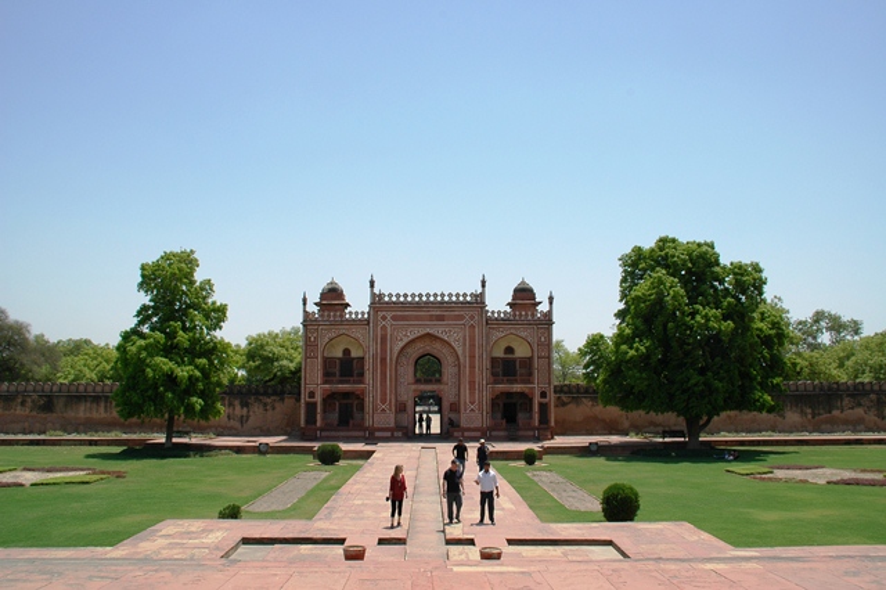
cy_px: 295
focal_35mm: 33
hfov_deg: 57.2
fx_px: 812
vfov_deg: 39.9
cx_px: 443
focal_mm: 22
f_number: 11
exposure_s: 1/320
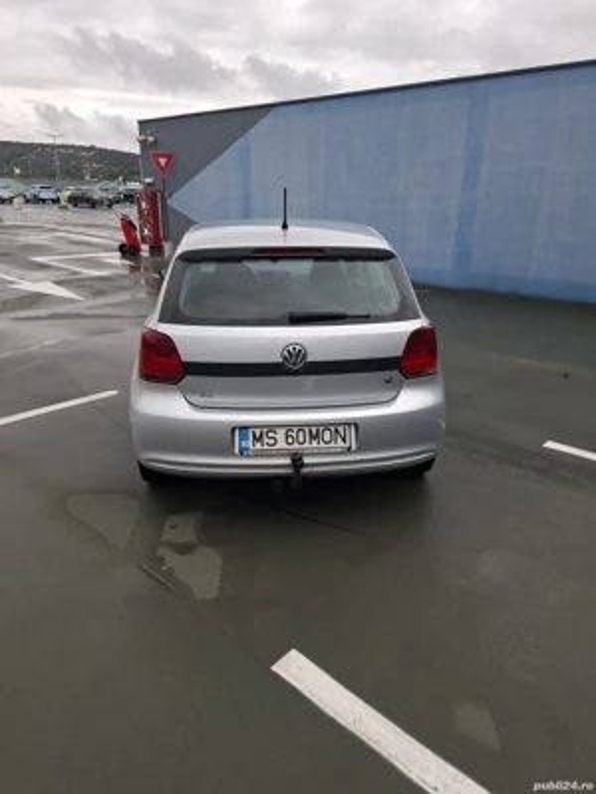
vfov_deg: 73.9
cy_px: 397
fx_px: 528
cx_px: 298
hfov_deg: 58.9
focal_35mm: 23
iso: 50
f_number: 1.8
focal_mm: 5.54
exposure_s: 1/735
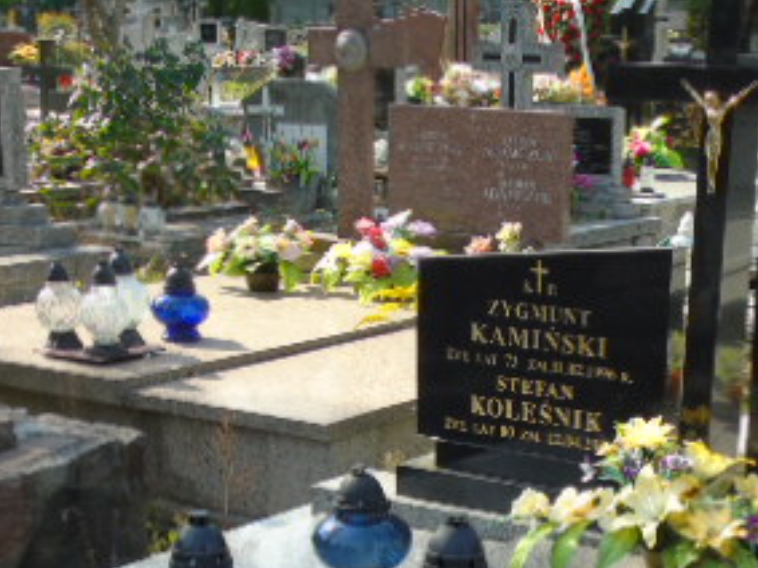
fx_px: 1685
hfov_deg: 25.2
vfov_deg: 18.4
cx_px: 501
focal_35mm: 77
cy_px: 638
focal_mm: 6.1
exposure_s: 1/250
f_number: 3.8
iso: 80
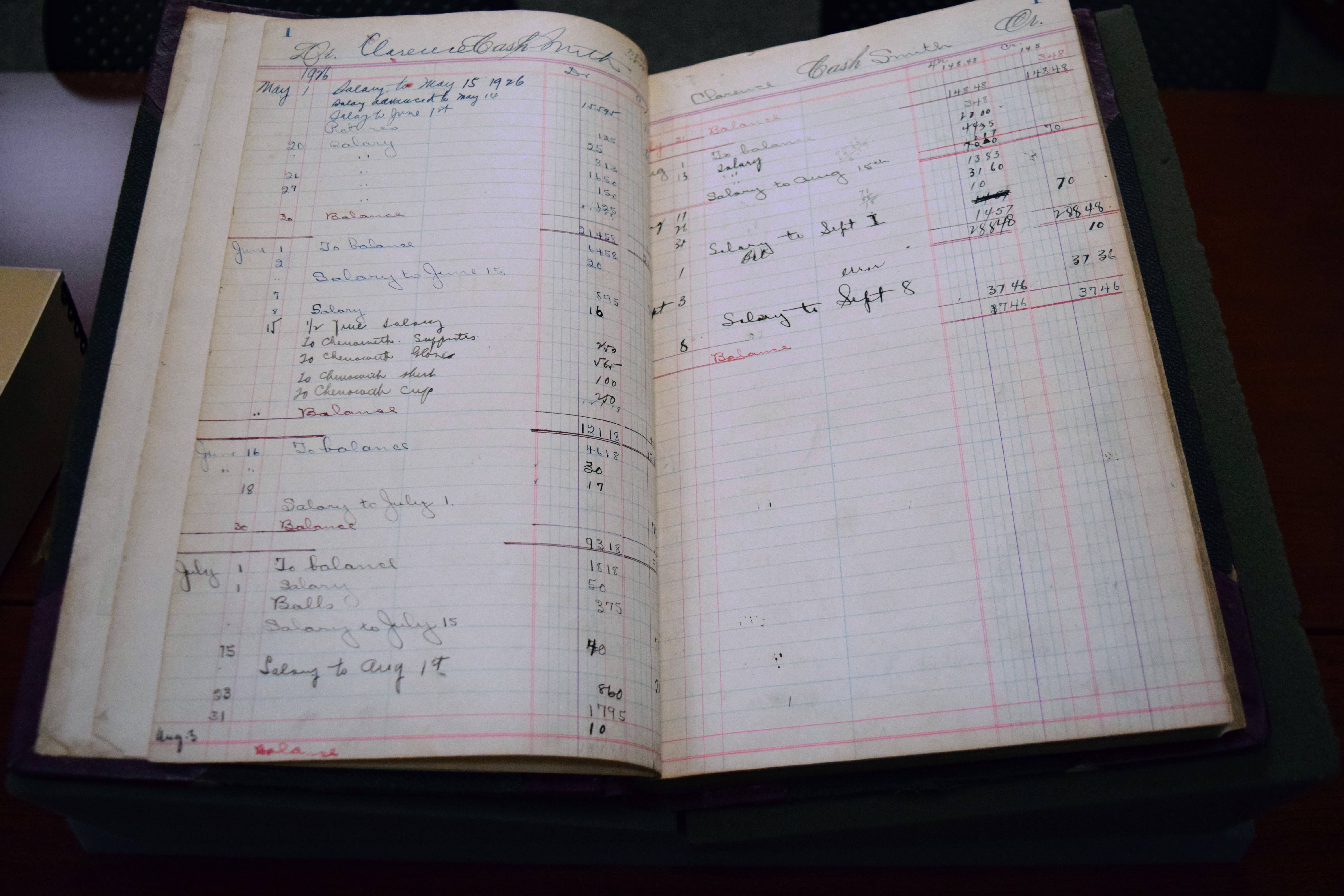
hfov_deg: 55.1
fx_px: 1288
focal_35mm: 34
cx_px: 672
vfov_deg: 38.4
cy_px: 448
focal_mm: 23
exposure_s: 1/500
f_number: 3.8
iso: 1600
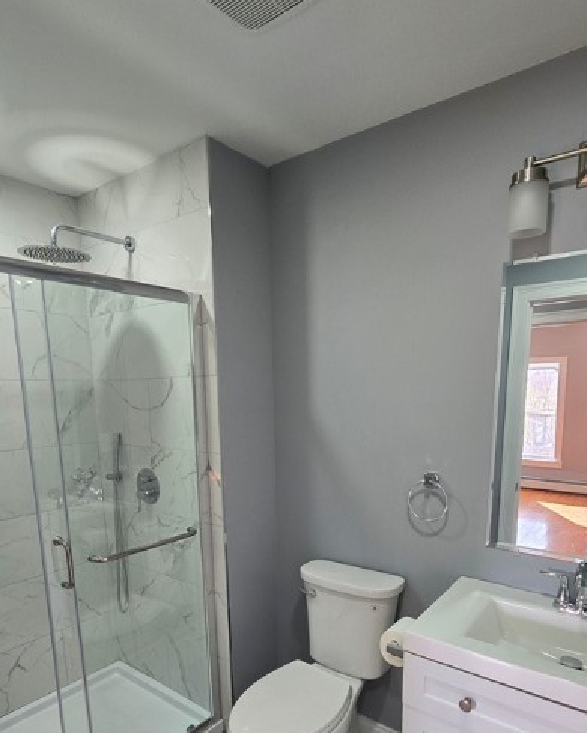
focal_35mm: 20
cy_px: 477
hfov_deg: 68.1
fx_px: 434
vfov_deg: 78.2
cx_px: 301
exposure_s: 1/60
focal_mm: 2.2
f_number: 2.2
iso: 100
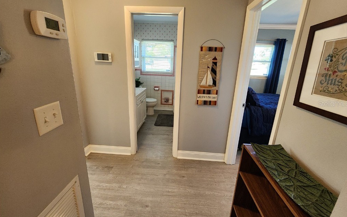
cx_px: 175
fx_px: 132
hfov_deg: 105.3
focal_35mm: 14
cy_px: 103
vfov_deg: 78.6
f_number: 2.2
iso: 400
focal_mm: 2.2
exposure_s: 1/60
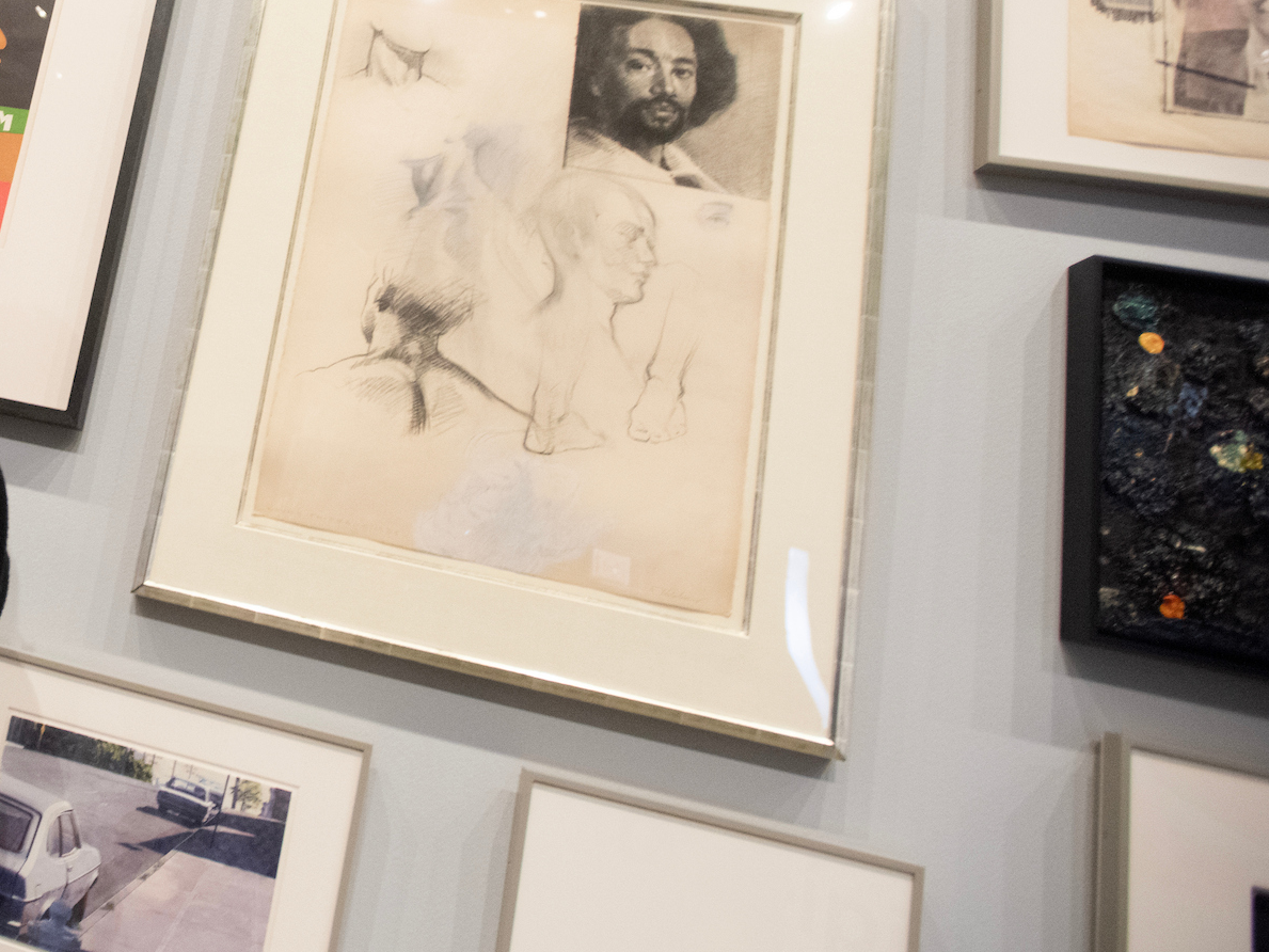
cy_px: 227
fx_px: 1210
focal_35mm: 33
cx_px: 37
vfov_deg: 41.6
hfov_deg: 47.3
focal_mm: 17
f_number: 3.2
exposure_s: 1/80
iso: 1600
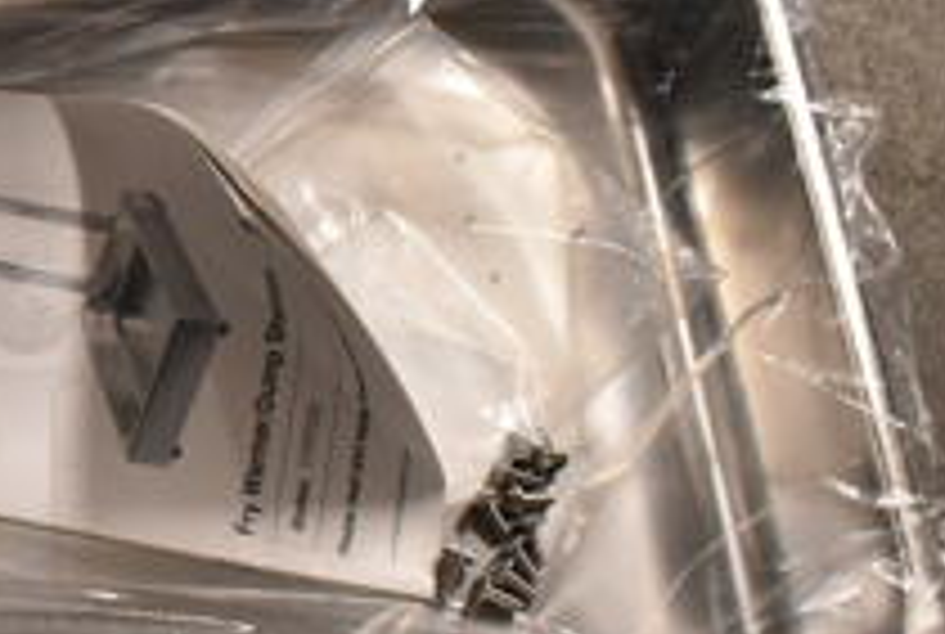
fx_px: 2289
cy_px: 481
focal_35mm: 87
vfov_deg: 15.7
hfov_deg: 21.4
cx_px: -238
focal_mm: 20
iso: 2800
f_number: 3.8
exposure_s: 1/125
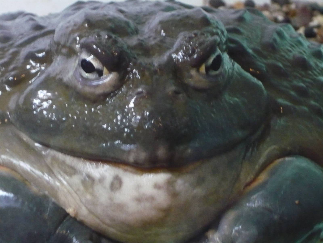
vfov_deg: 14.8
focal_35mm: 100
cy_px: 122
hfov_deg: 19.6
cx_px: 162
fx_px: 933
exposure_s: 1/8
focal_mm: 16.5
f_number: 5.1
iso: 800
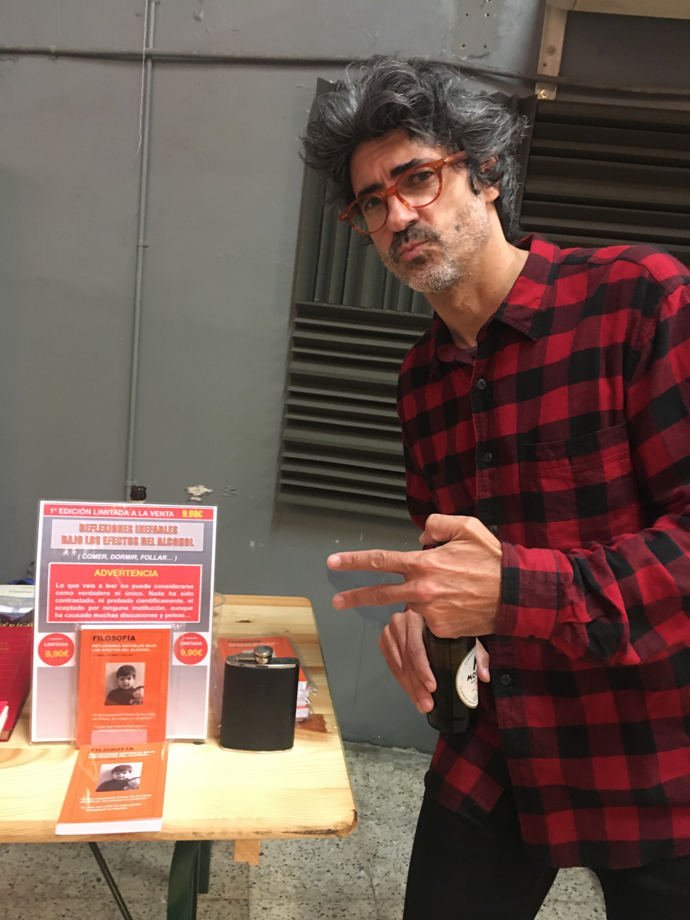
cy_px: 460
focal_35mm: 29
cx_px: 345
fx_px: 771
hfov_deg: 48.2
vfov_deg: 61.7
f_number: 2.2
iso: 400
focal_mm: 4.15
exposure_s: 1/17
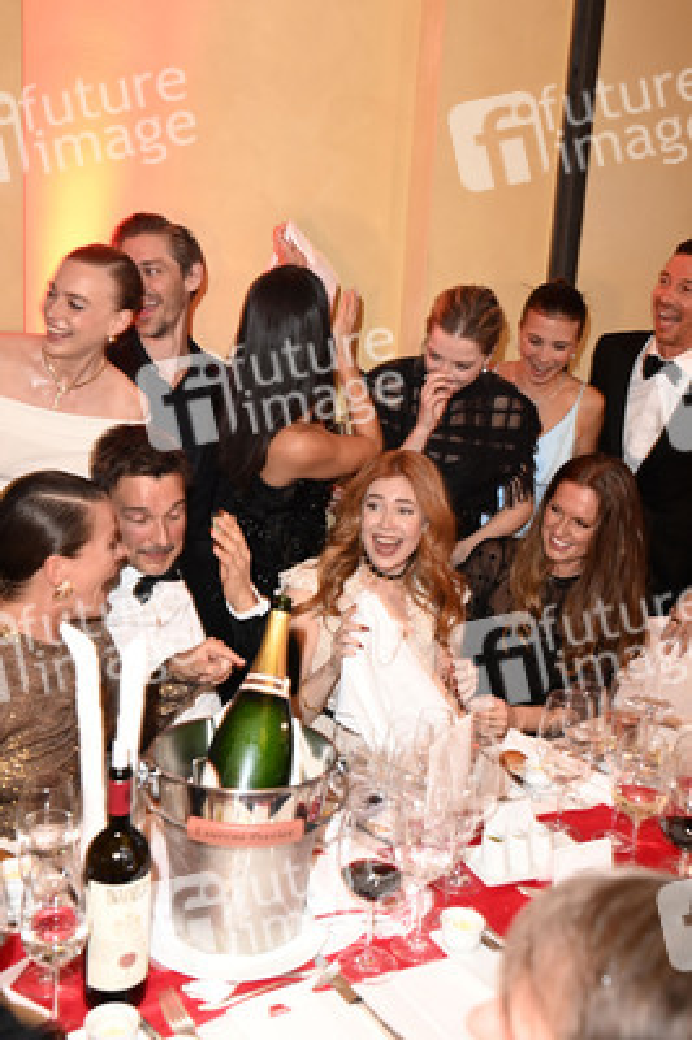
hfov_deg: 35.0
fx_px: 1097
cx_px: 346
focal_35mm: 38
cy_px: 520
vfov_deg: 50.7
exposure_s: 1/30
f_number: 5.6
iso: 2000
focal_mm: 38
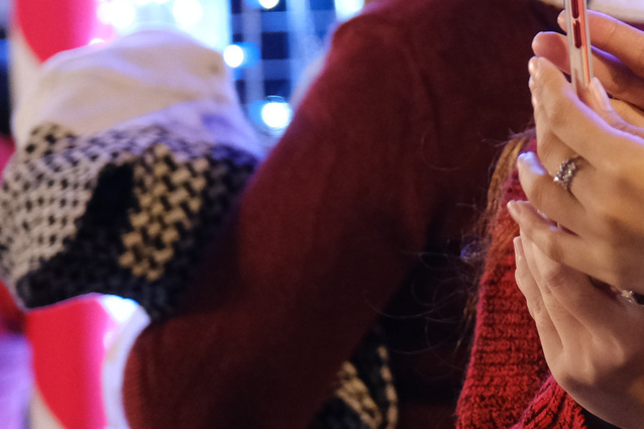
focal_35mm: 254
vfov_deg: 5.4
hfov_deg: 8.0
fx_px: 4542
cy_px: -98
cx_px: 968
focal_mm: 54.1
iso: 2000
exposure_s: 1/80
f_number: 2.8
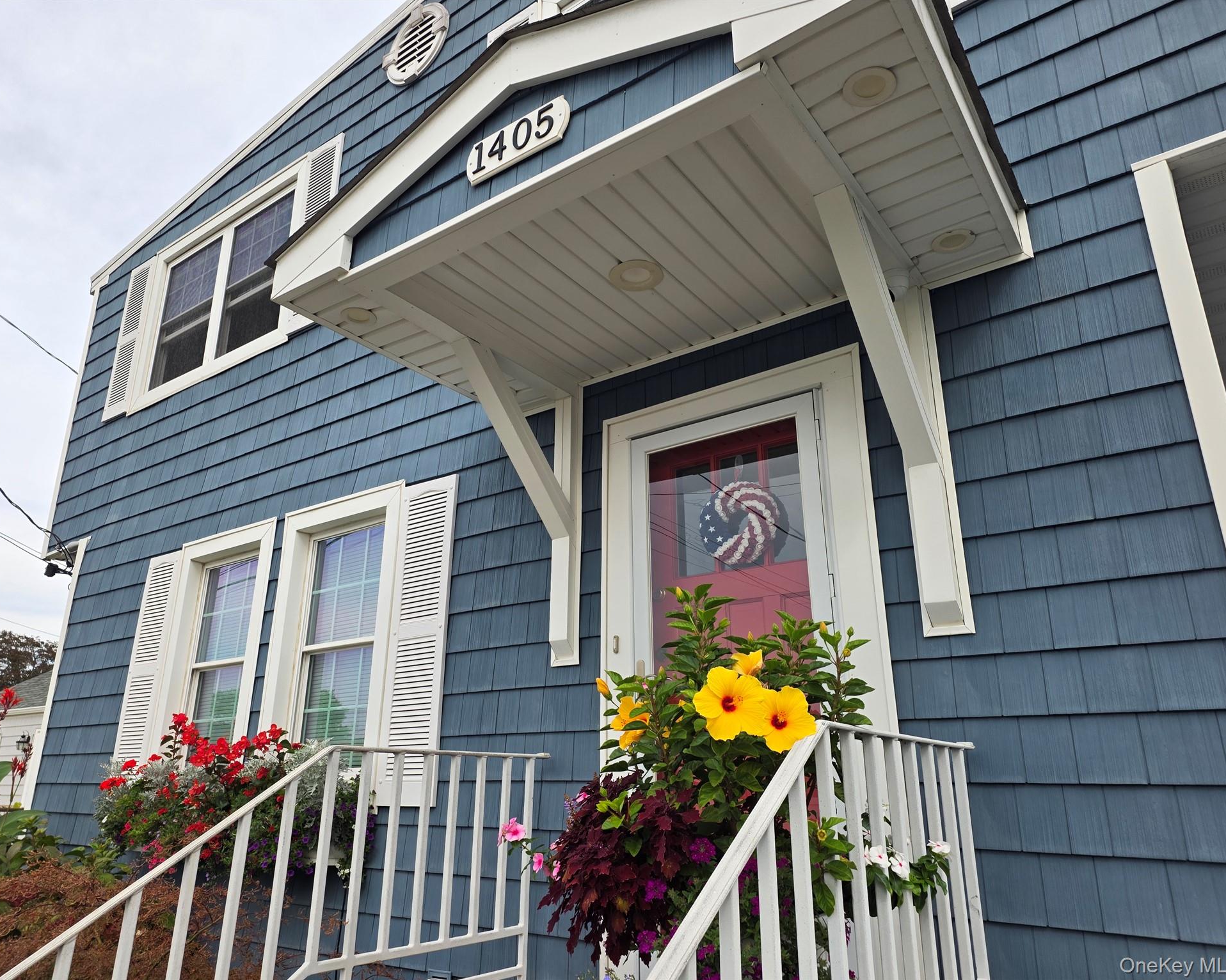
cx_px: 594
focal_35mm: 24
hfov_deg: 70.3
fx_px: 871
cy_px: 490
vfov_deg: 58.8
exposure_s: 1/3363
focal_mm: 6.3
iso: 80
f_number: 1.7
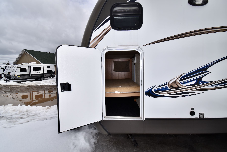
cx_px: 114
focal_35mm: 15
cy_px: 76
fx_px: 95
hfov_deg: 100.3
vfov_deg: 77.5
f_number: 13
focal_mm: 10
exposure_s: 1/200
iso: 100
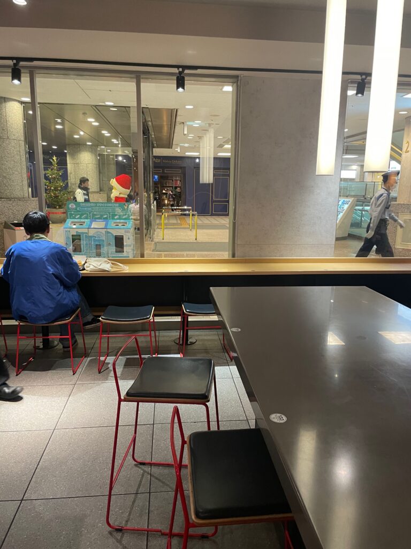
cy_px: 274
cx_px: 206
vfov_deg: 67.3
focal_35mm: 26
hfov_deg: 53.1
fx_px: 412
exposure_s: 1/50
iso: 200
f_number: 1.6
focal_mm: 4.2
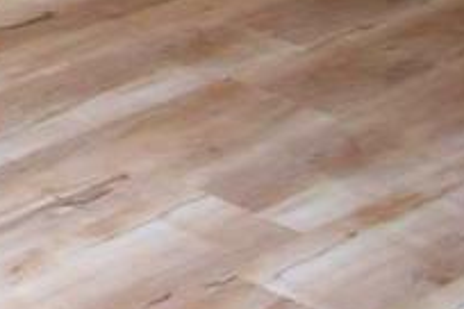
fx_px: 1637
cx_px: -1124
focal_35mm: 127
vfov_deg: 9.7
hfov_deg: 9.7
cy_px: -389
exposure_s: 1/80
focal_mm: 12
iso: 400
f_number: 4.5
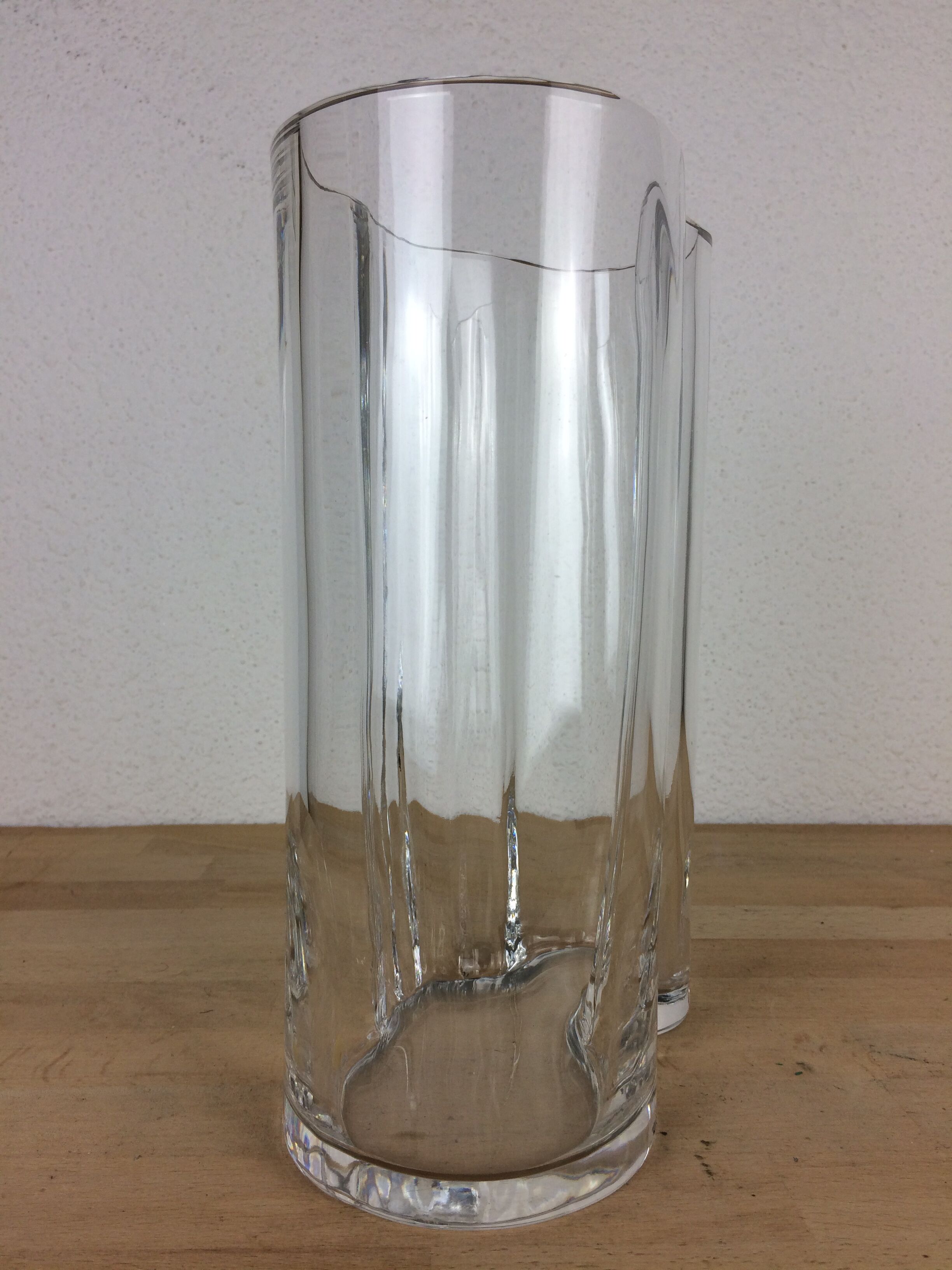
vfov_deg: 61.7
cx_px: 476
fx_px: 1063
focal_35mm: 29
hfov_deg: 48.2
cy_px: 635
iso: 32
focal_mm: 4.15
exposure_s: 1/110
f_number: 2.2
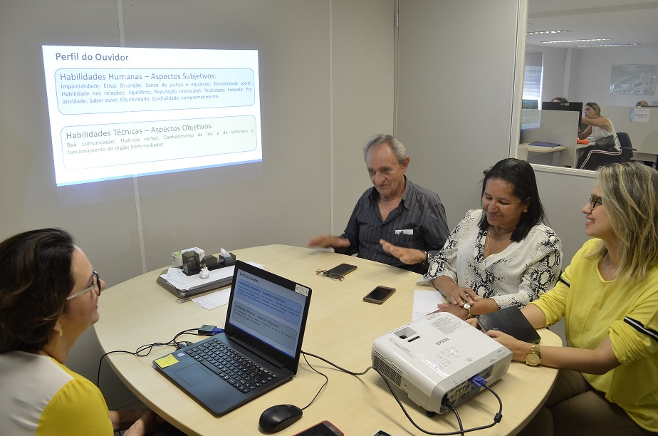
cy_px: 218
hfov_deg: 67.5
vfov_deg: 47.7
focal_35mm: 27
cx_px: 329
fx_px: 492
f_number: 5.6
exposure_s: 1/25
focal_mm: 18
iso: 360
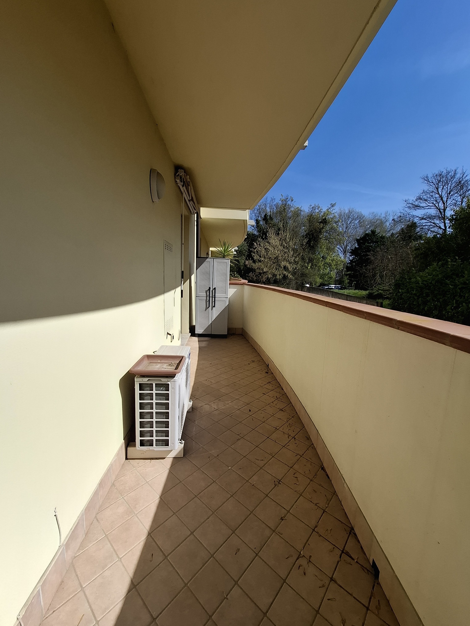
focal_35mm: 13
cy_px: 313
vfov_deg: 106.2
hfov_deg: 89.9
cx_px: 235
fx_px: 235
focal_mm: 1.74
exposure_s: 1/1541
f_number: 2.2
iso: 40
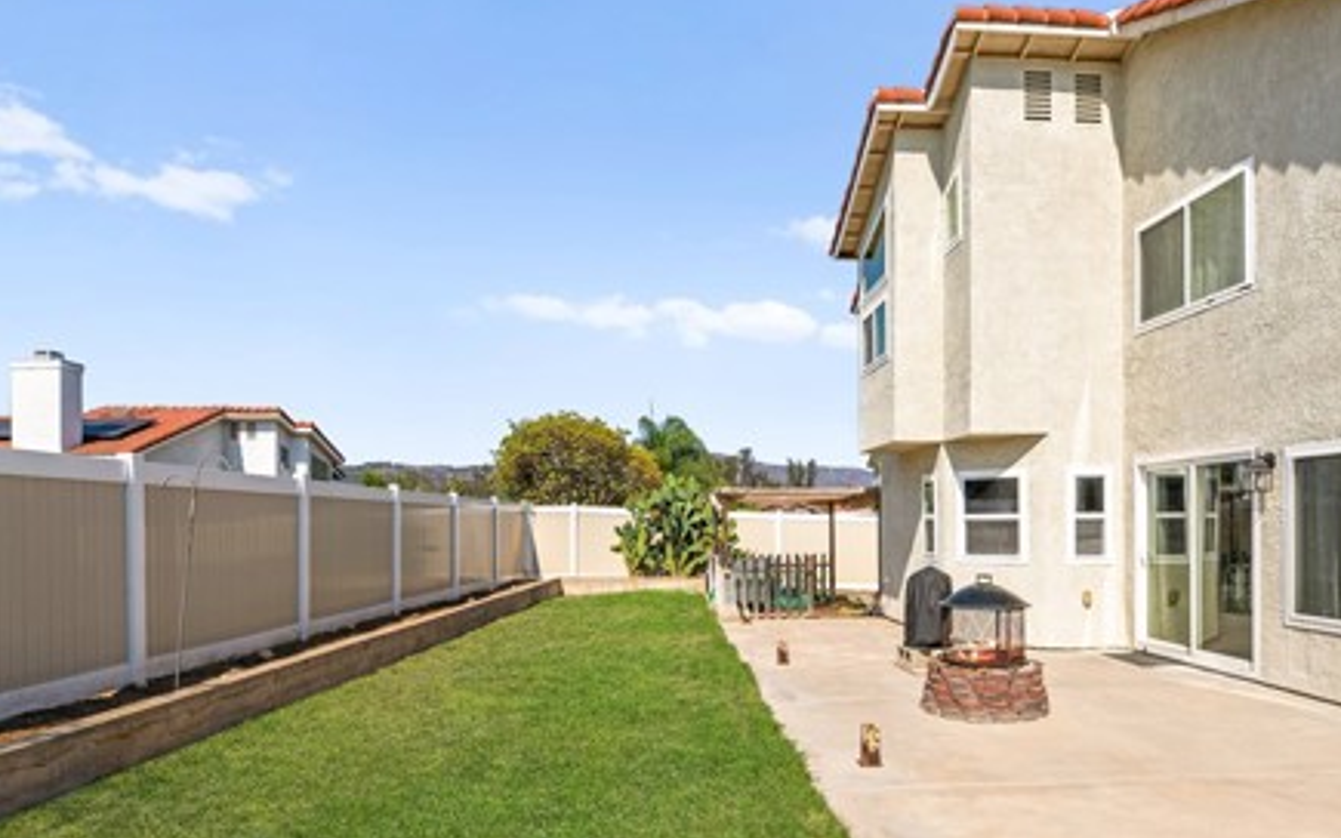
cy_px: 519
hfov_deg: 82.0
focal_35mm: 21
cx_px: 737
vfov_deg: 56.7
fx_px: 768
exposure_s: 1/1250
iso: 100
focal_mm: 14
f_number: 8
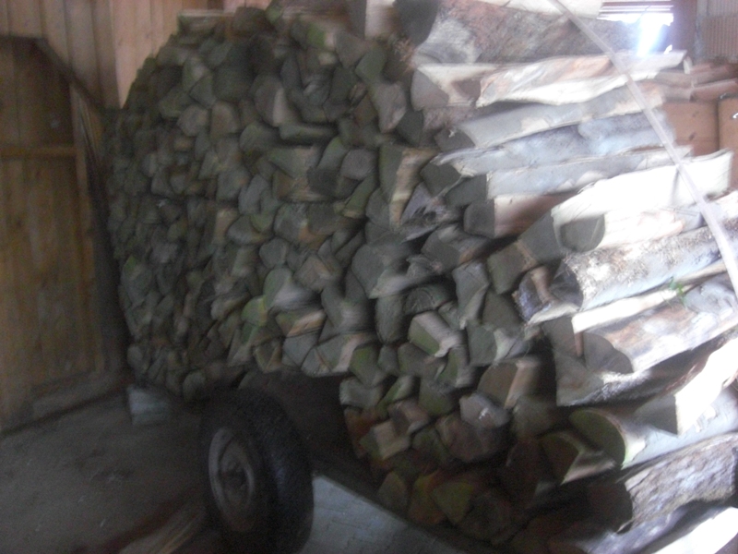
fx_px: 810
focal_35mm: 38
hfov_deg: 49.0
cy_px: 277
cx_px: 369
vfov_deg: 37.7
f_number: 2.8
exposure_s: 1/8
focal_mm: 7.9
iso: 800
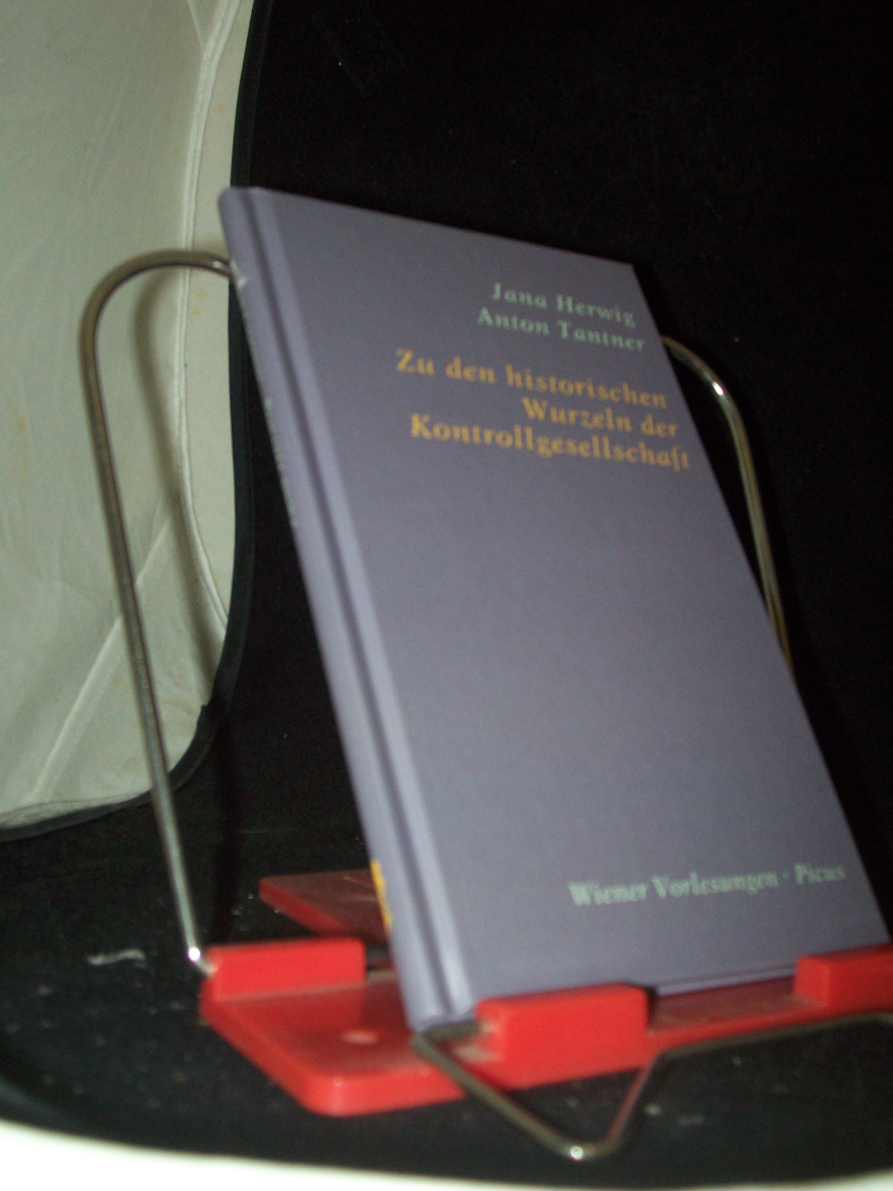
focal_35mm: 42
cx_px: 446
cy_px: 596
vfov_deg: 44.8
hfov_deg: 34.3
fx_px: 1445
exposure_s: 1/60
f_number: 2.8
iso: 160
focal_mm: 7
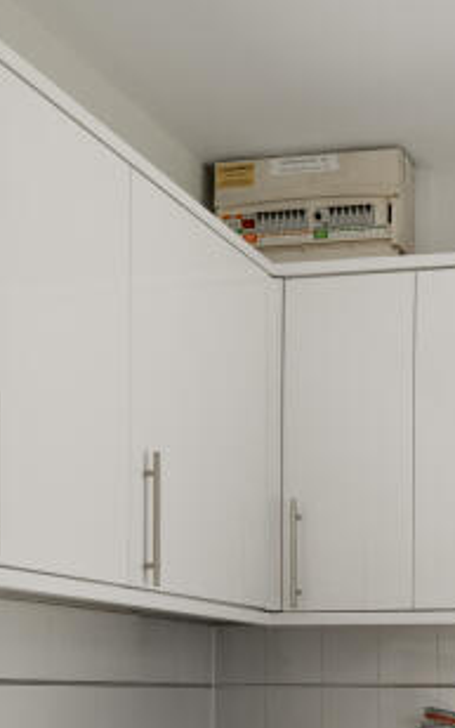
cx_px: 660
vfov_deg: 34.6
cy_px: 702
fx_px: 1072
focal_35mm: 54
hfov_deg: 20.8
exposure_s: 1
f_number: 10
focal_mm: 16
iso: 100
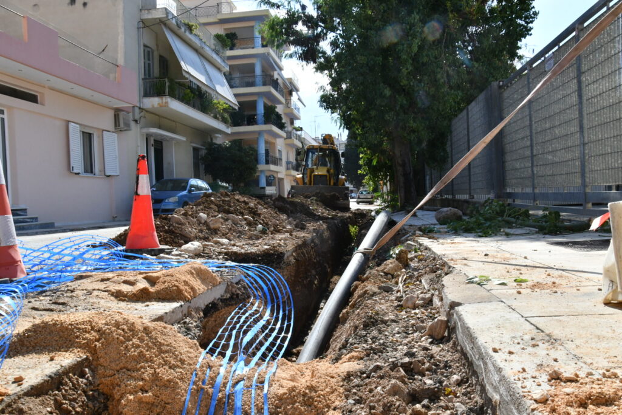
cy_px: 208
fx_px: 467
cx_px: 311
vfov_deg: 47.9
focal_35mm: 27
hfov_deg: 67.4
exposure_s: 1/640
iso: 1250
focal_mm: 18
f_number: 8
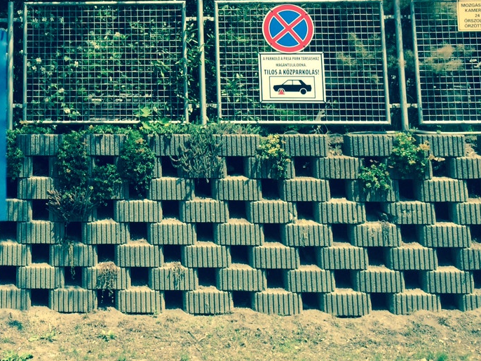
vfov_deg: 25.4
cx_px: 41
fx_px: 778
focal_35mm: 56
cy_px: 50
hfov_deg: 32.5
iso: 32
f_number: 2.2
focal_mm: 4.12
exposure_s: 1/1580
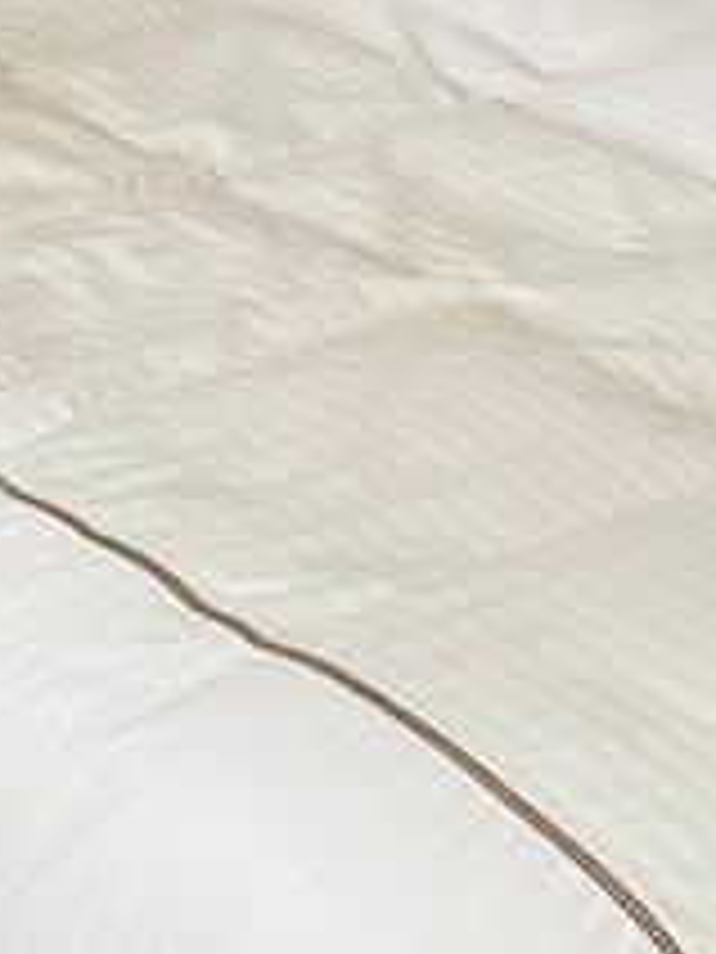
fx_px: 3751
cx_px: 513
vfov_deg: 13.1
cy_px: -760
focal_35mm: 136
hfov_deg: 10.9
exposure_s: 1/60
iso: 500
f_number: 1.78
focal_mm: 6.76
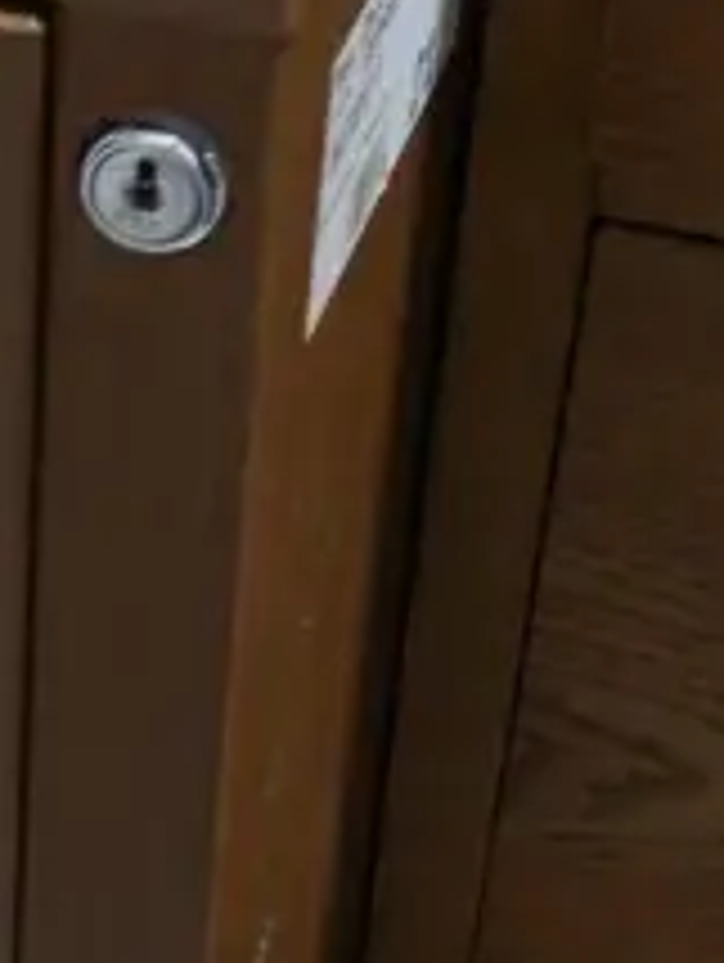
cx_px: -803
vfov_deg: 14.7
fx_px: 3729
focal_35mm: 134
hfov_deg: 10.1
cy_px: 675
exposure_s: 1/60
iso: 500
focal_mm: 14
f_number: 3.5
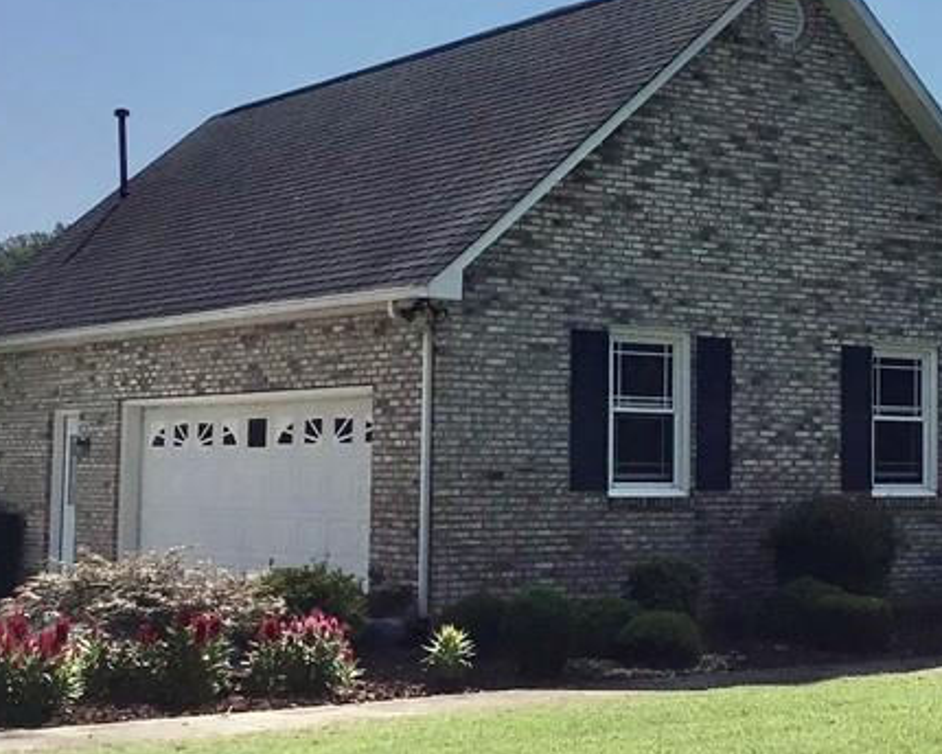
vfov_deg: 21.2
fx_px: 2007
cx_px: 778
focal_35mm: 72
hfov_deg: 25.9
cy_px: 283
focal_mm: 3.3
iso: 25
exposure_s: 1/2551
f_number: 2.4
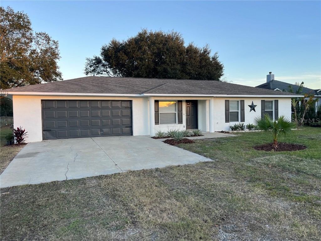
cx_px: 160
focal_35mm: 26
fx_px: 241
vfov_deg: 53.1
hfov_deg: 67.3
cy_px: 120
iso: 40
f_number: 1.6
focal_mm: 5.1
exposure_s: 1/198
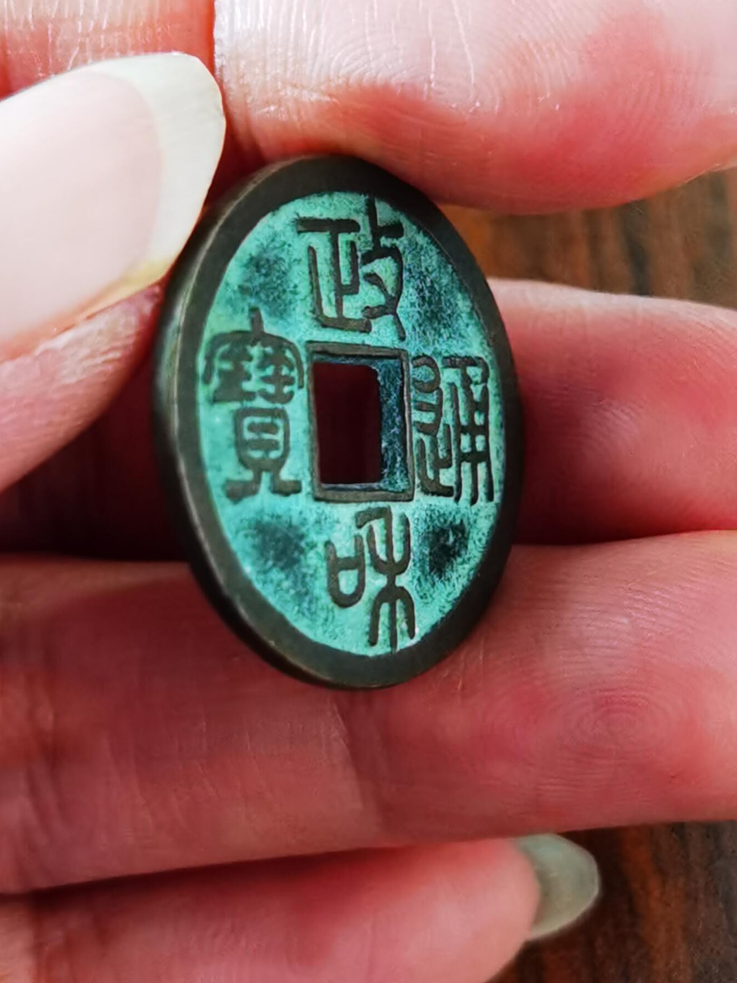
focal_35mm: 82
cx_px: 366
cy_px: 489
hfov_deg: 18.0
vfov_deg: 23.8
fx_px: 2327
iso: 500
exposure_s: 1/100
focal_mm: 6.71
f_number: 1.9
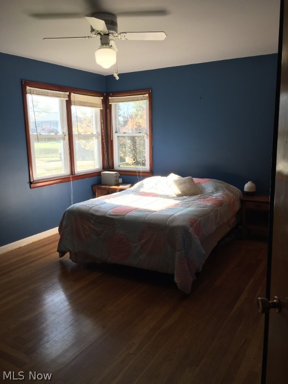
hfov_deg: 48.2
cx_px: 144
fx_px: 322
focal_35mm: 29
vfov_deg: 61.7
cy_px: 192
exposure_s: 1/120
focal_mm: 4.15
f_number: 2.2
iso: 25
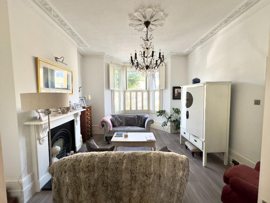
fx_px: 109
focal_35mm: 14
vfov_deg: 85.7
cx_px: 135
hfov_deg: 102.1
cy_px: 102
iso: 80
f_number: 2.2
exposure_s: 1/100
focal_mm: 2.22
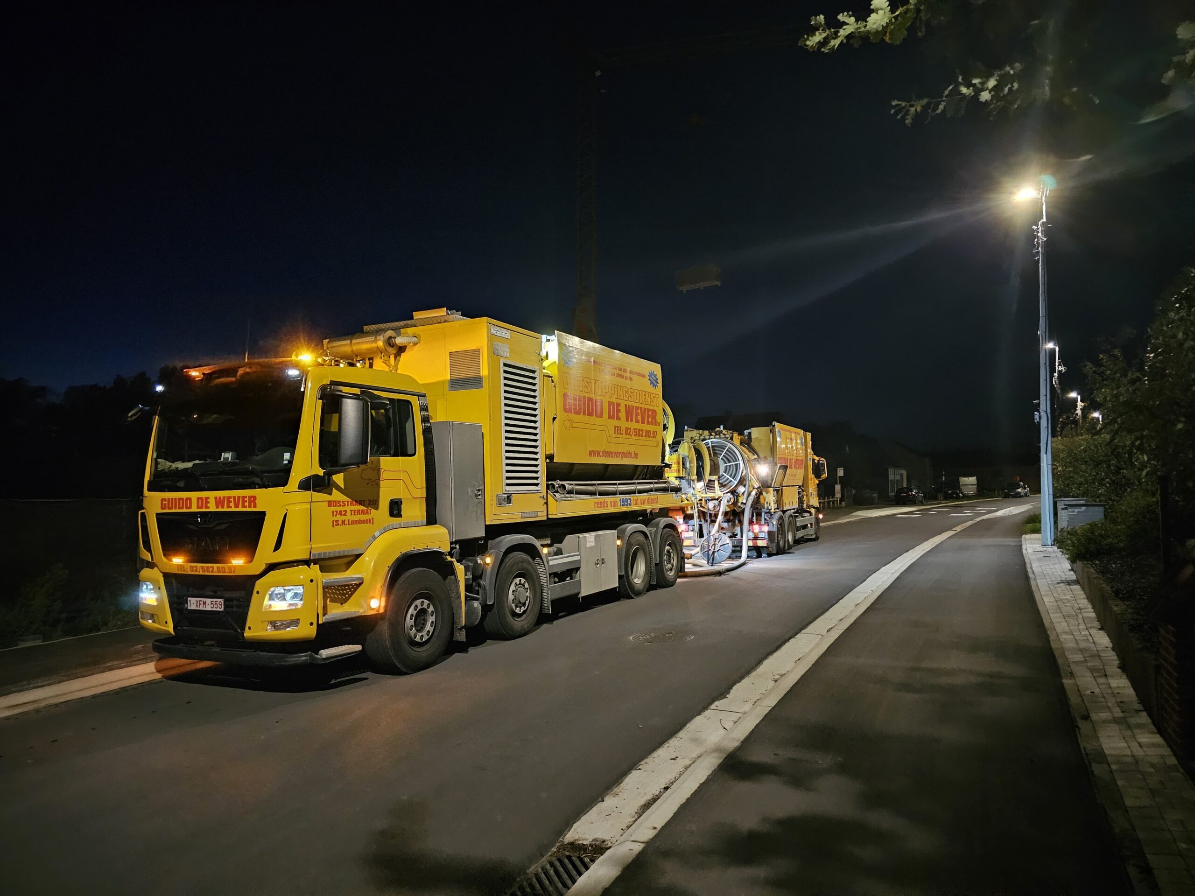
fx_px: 794
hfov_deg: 73.9
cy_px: 448
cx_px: 598
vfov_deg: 58.9
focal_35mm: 23
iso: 1600
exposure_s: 1/34
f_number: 1.7
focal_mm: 6.3
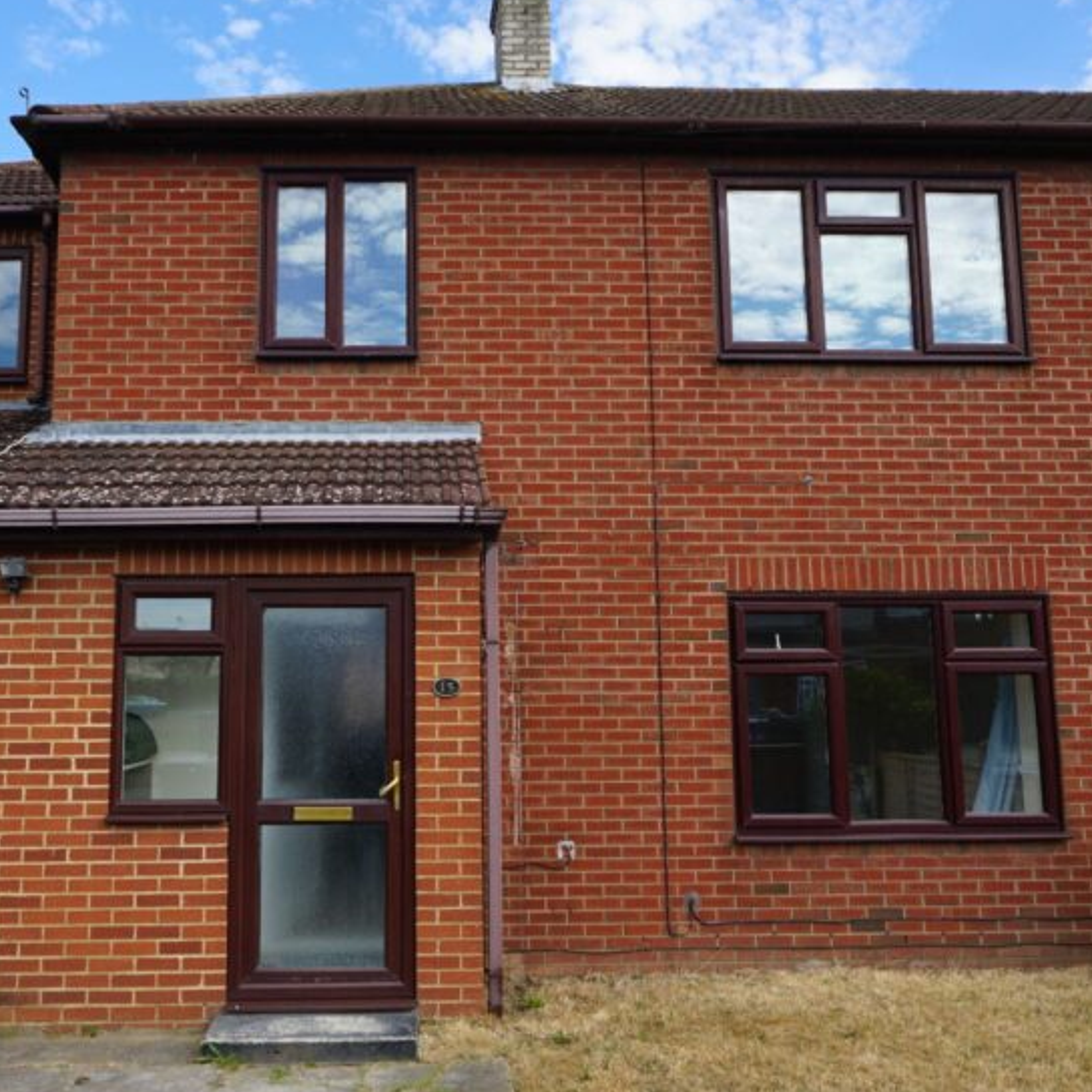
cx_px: 428
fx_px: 1071
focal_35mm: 30
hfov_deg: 53.6
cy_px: 551
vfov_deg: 54.0
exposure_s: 1/80
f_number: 10
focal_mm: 16
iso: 100
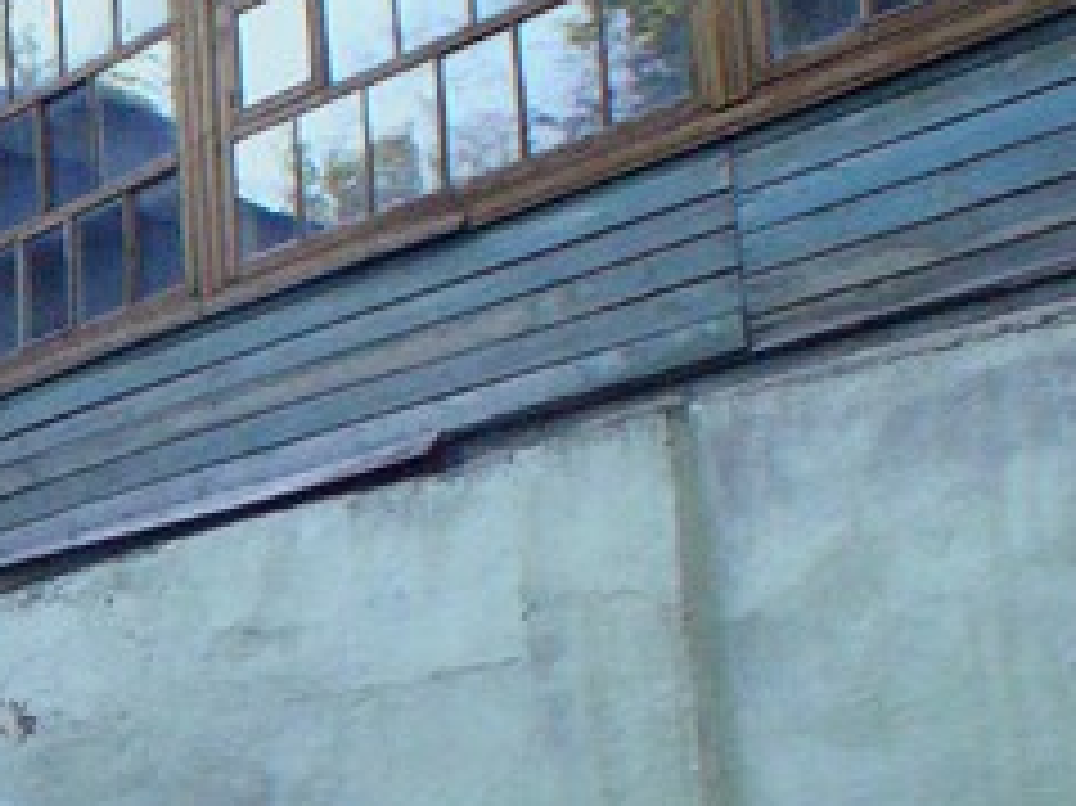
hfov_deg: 13.9
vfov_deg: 11.2
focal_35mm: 132
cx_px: -590
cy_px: 669
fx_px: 4101
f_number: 6.3
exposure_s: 1/50.1
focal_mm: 8.9
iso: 400
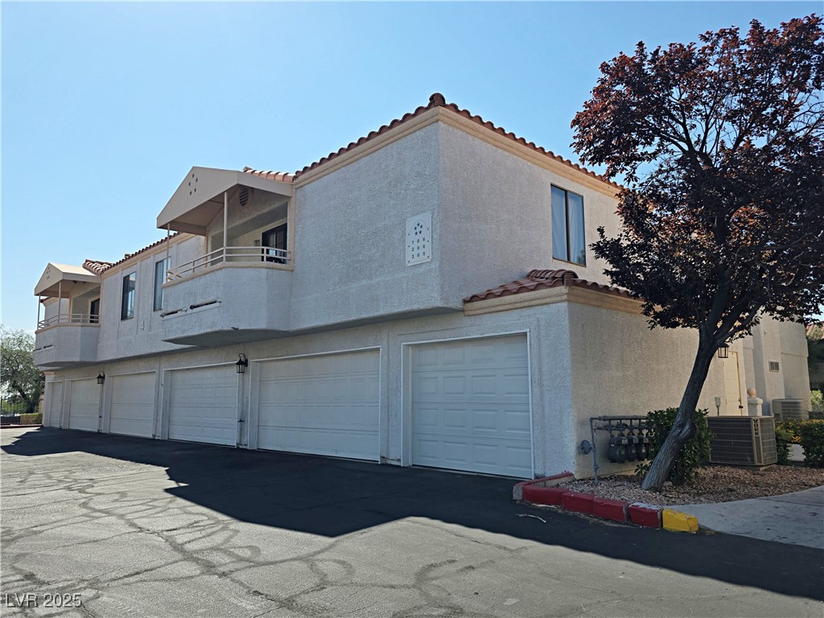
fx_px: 547
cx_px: 412
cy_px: 309
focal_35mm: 23
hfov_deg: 73.9
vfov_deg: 58.9
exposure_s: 1/1019
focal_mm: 6.3
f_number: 1.7
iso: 12
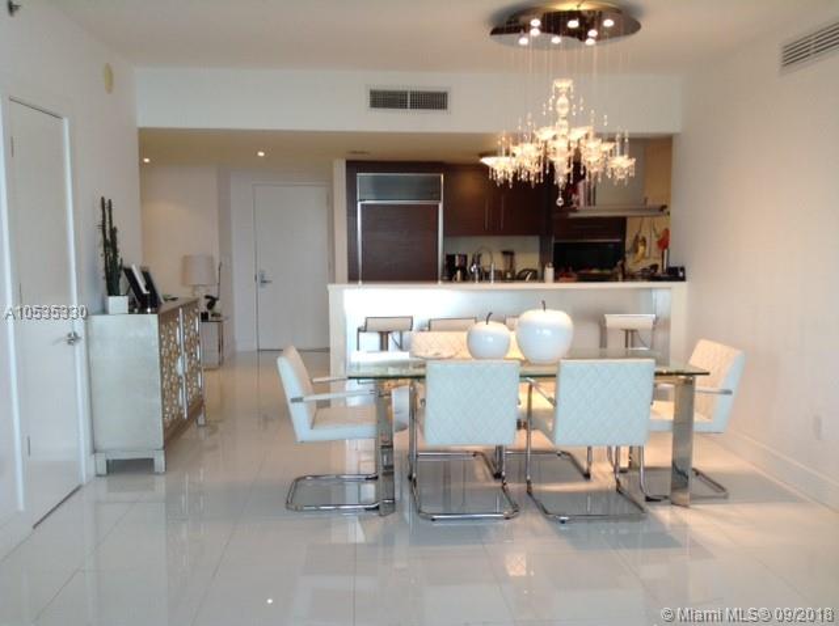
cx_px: 420
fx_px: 799
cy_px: 313
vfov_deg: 42.8
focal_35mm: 33
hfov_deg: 55.4
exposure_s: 1/24
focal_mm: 3.3
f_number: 2.4
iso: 32
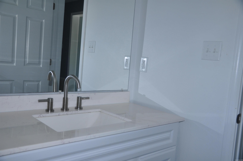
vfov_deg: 36.8
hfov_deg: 53.2
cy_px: 80
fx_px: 243
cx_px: 122
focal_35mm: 36
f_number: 3.8
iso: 200
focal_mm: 24
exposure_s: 1/60
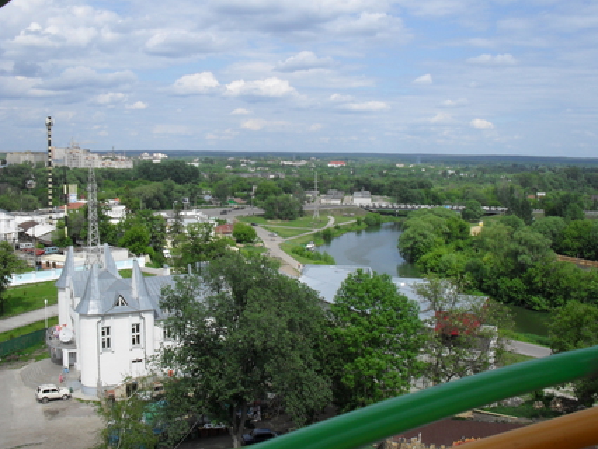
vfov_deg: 38.7
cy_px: 223
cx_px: 313
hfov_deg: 50.1
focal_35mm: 37
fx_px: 640
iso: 100
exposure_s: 1/250
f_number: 8.4
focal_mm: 6.3
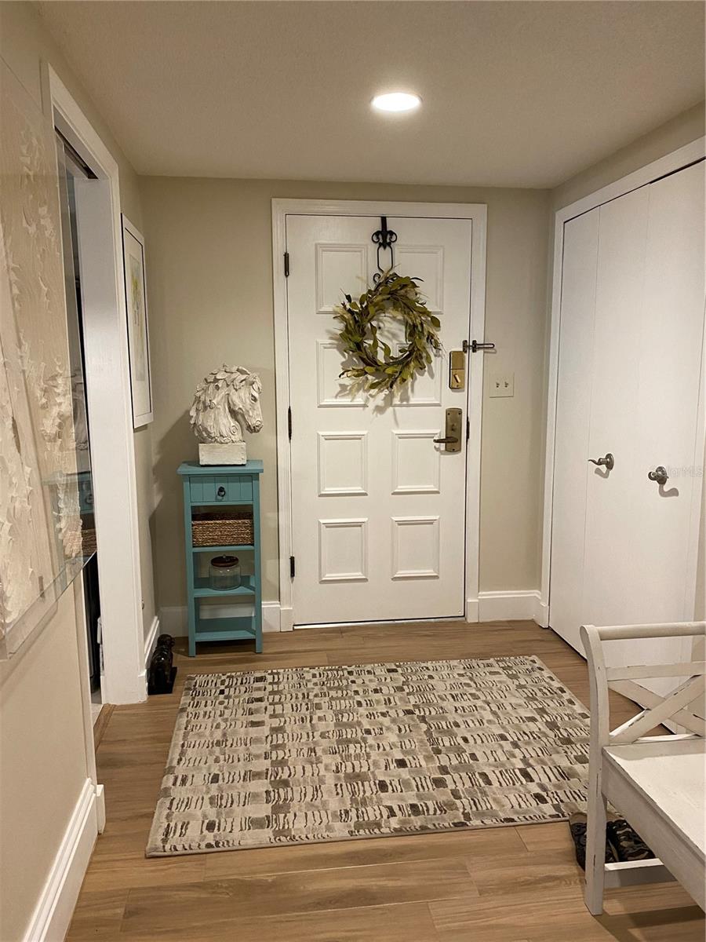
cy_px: 471
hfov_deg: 53.1
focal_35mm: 26
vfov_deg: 67.3
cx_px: 353
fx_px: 707
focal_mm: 4.25
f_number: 1.8
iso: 200
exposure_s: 1/60
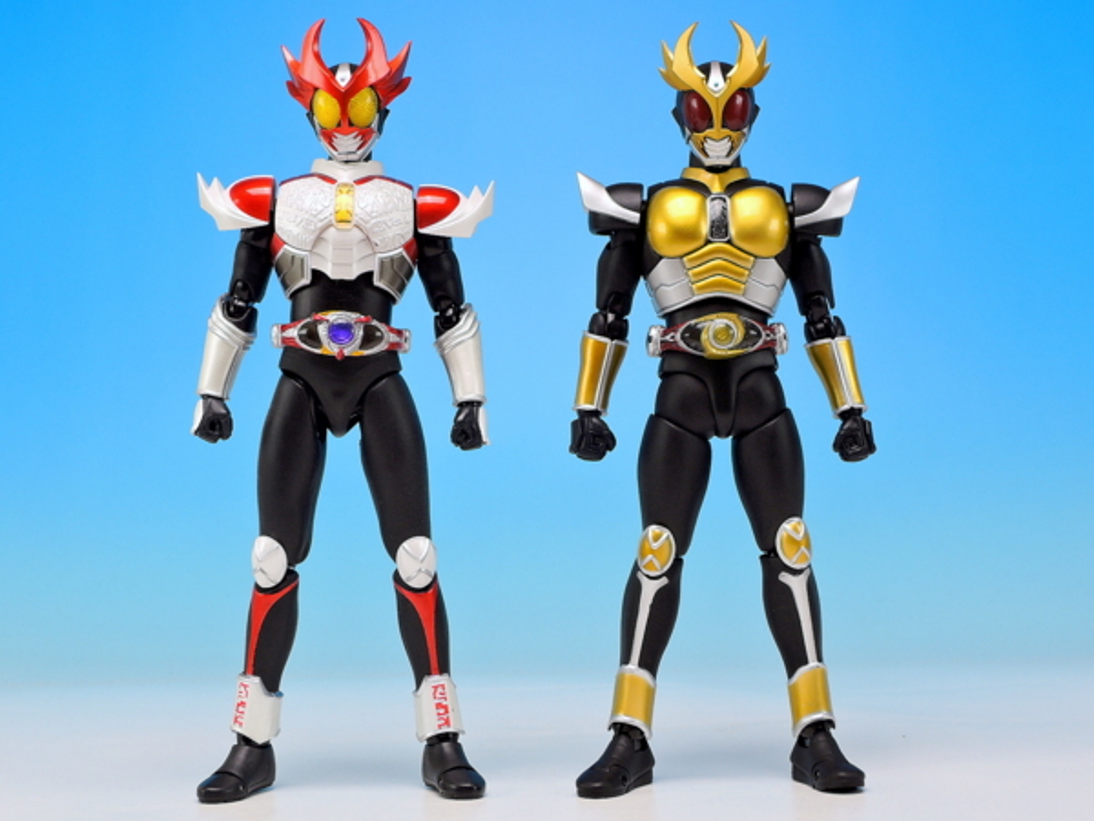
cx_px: 547
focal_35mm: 60
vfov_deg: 24.4
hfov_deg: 32.2
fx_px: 1896
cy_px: 410
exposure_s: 1/1.6
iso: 80
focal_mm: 12.8
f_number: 6.5
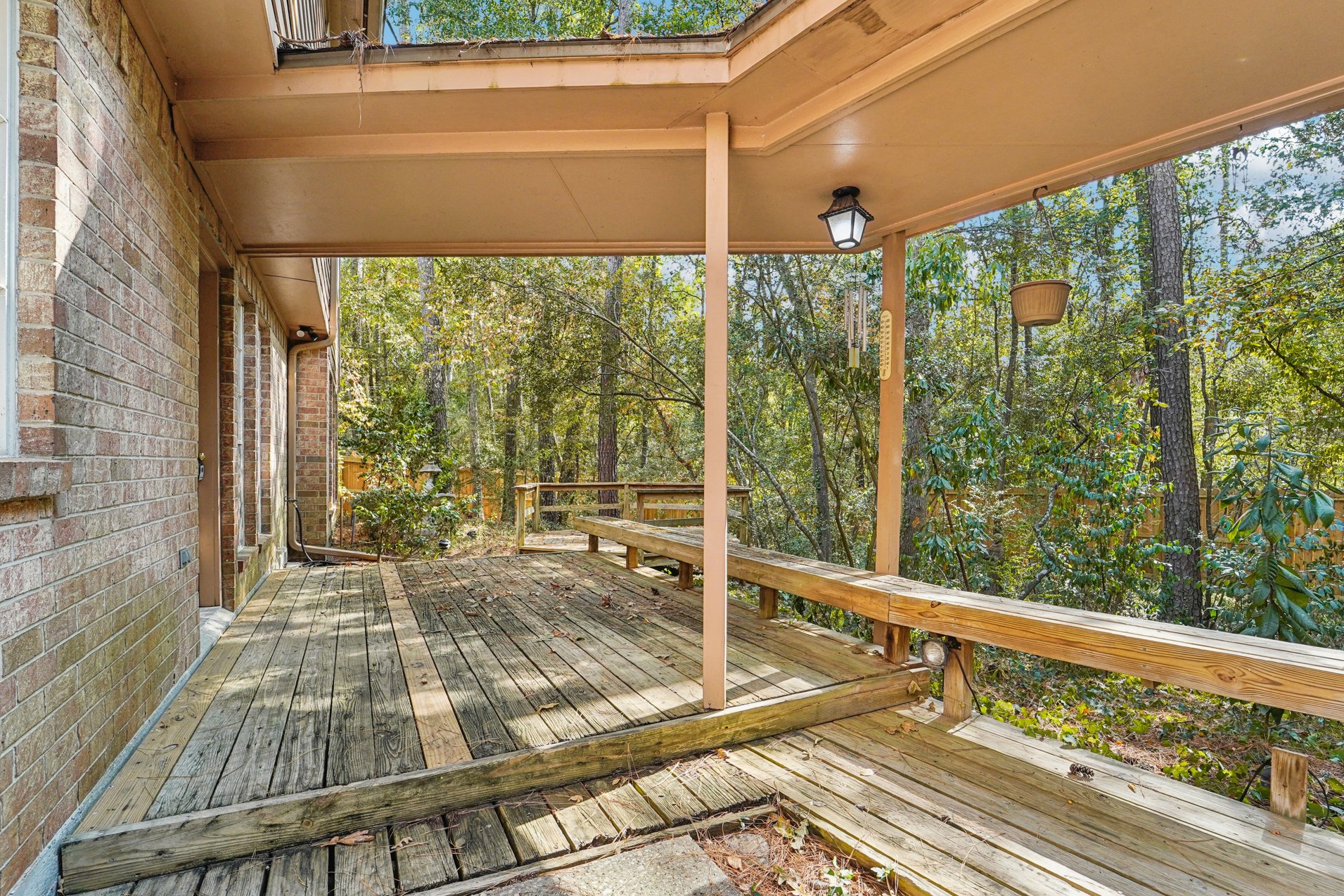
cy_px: 451
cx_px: 679
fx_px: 560
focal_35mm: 15
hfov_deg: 100.4
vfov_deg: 77.3
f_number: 8
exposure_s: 1/100
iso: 500
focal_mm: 14
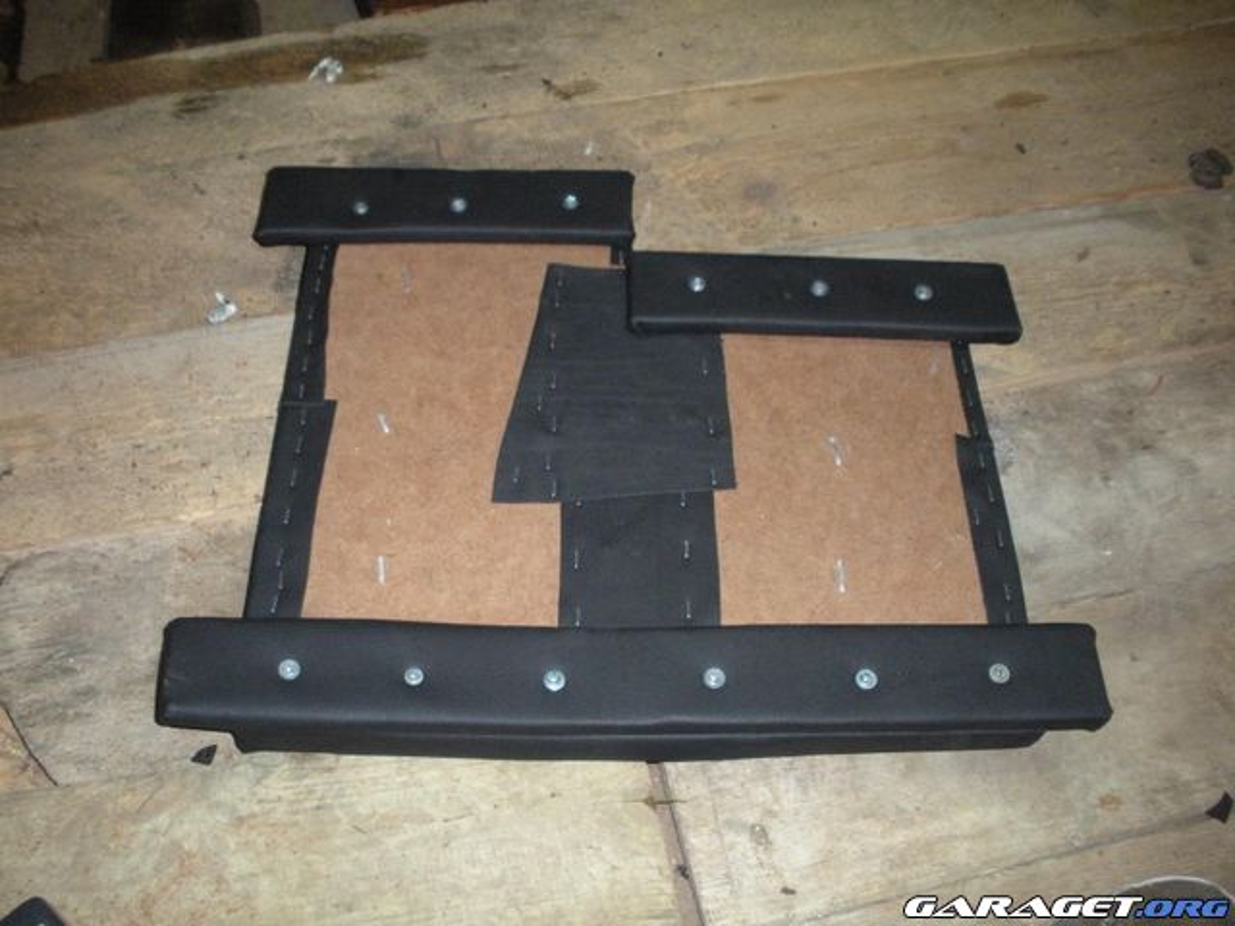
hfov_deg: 51.4
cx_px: 618
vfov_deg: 39.7
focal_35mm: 36
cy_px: 463
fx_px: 1284
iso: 400
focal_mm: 6.3
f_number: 3.5
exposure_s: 1/60
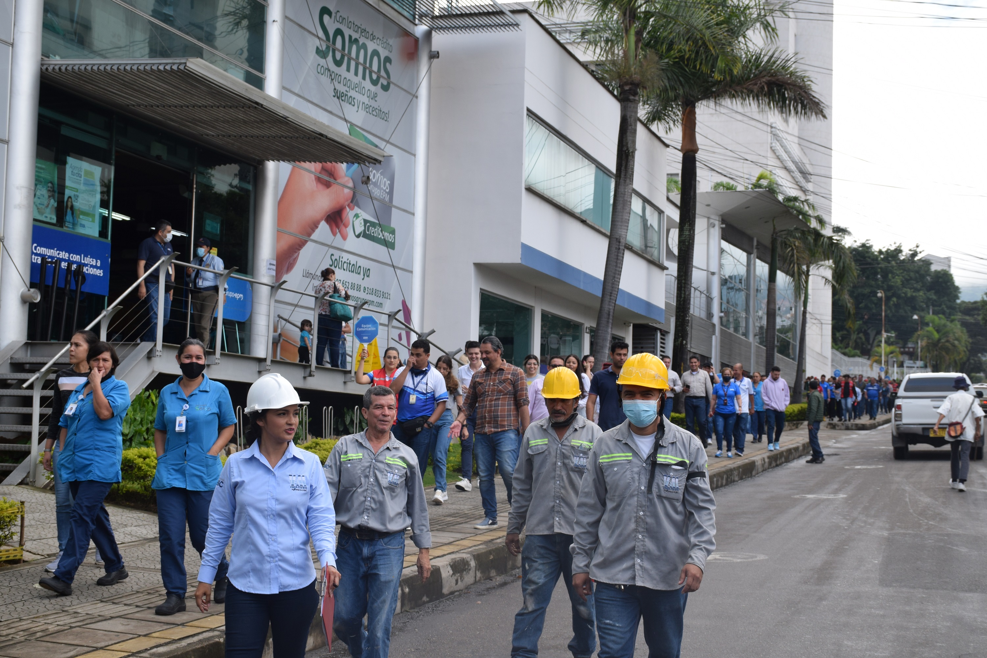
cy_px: 329
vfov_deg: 25.8
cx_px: 494
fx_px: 1439
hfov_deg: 37.9
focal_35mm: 52
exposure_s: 1/250
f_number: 8
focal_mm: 35
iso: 200
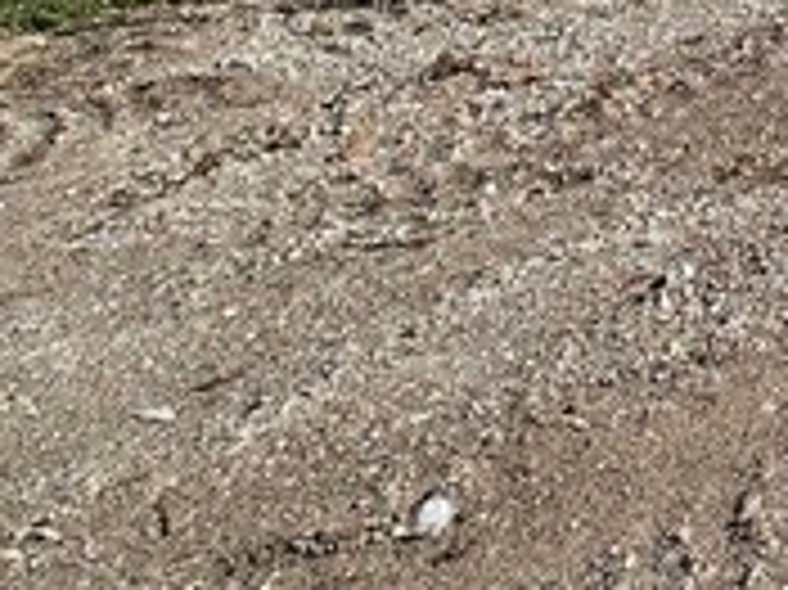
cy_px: -558
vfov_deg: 15.7
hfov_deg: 15.2
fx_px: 1729
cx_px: 1873
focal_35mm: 76
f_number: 2.2
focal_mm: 2.2
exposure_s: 1/3418
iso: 50
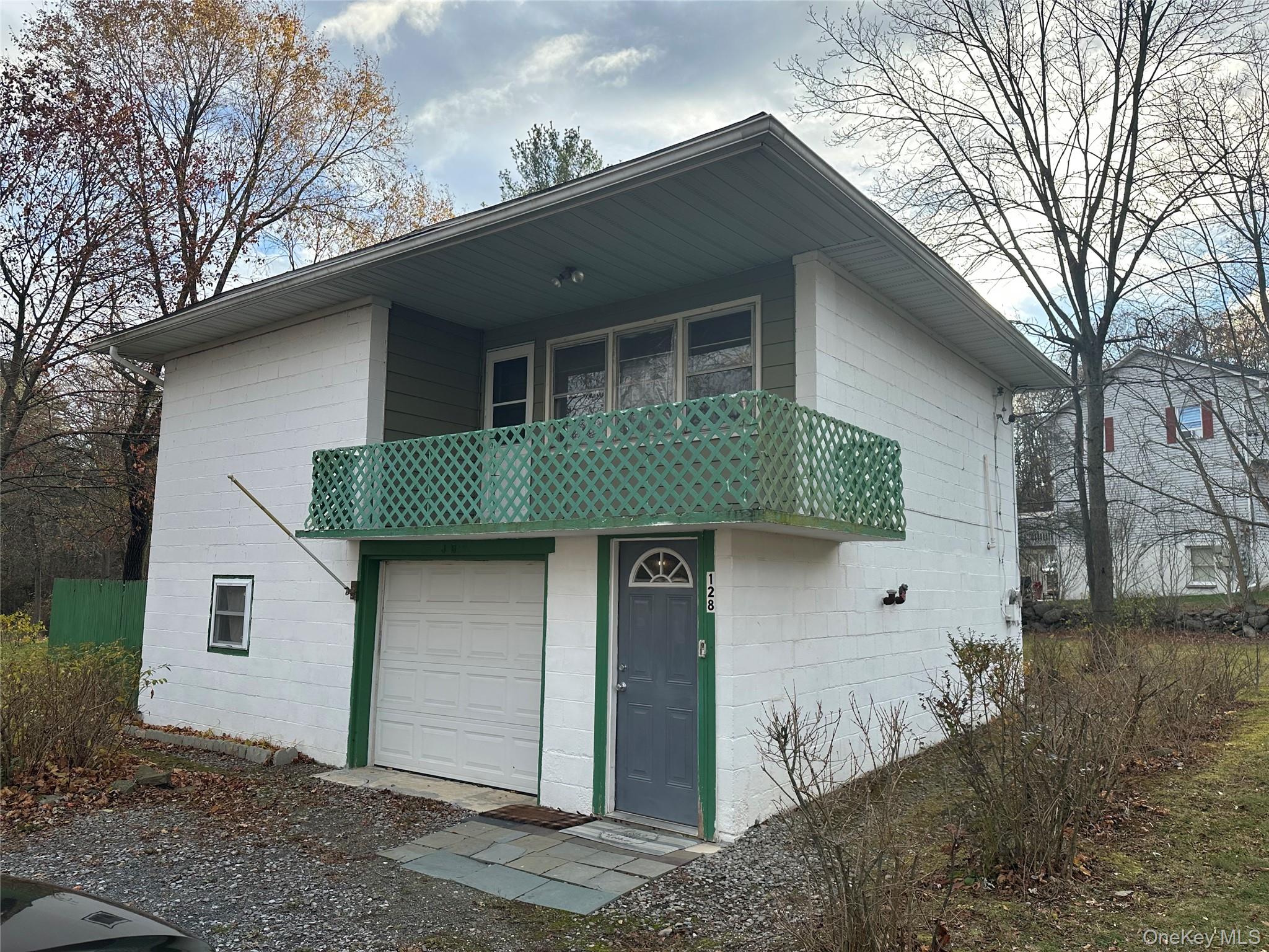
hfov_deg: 71.6
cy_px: 476
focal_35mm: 24
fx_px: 880
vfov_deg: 56.8
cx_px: 634
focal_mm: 6.86
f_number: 1.78
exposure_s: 1/1412
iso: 80
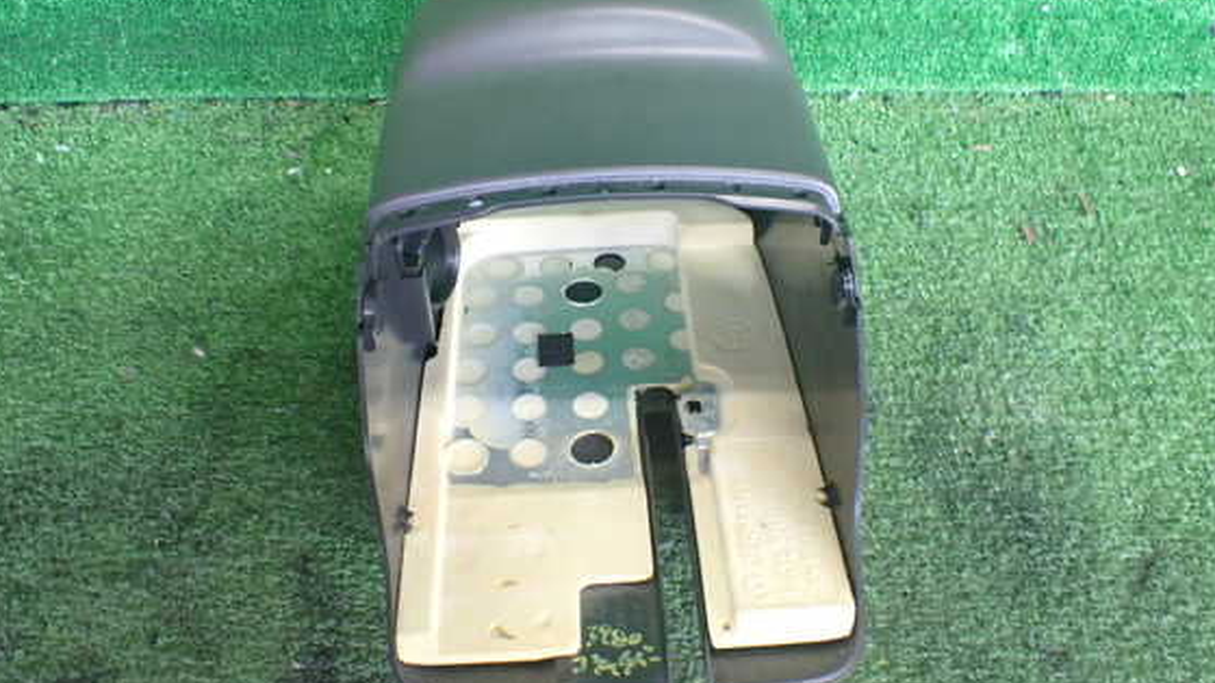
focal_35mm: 35
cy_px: 299
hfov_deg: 56.6
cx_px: 603
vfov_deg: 33.7
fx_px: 1128
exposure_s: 1/125
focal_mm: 5.4
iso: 800
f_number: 2.3
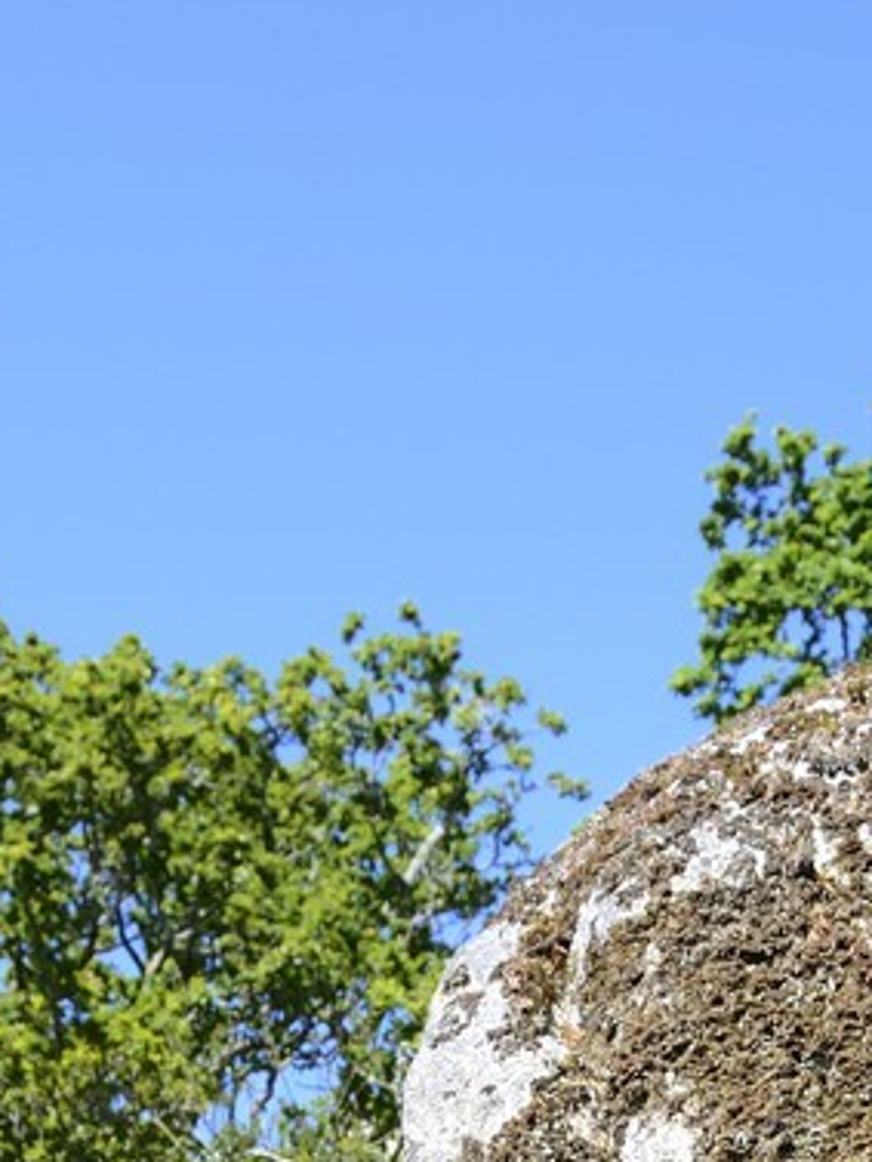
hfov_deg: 14.0
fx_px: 3558
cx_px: 565
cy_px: 2278
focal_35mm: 106
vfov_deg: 15.2
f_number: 6.3
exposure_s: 1/200
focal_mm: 26
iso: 200
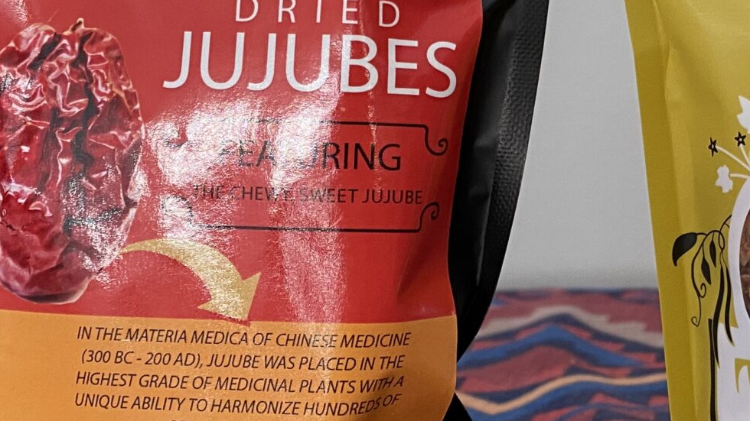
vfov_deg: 16.2
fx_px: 1471
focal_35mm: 74
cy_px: 102
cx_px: 715
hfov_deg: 27.3
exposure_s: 1/60
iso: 160
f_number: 1.8
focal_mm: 4.25
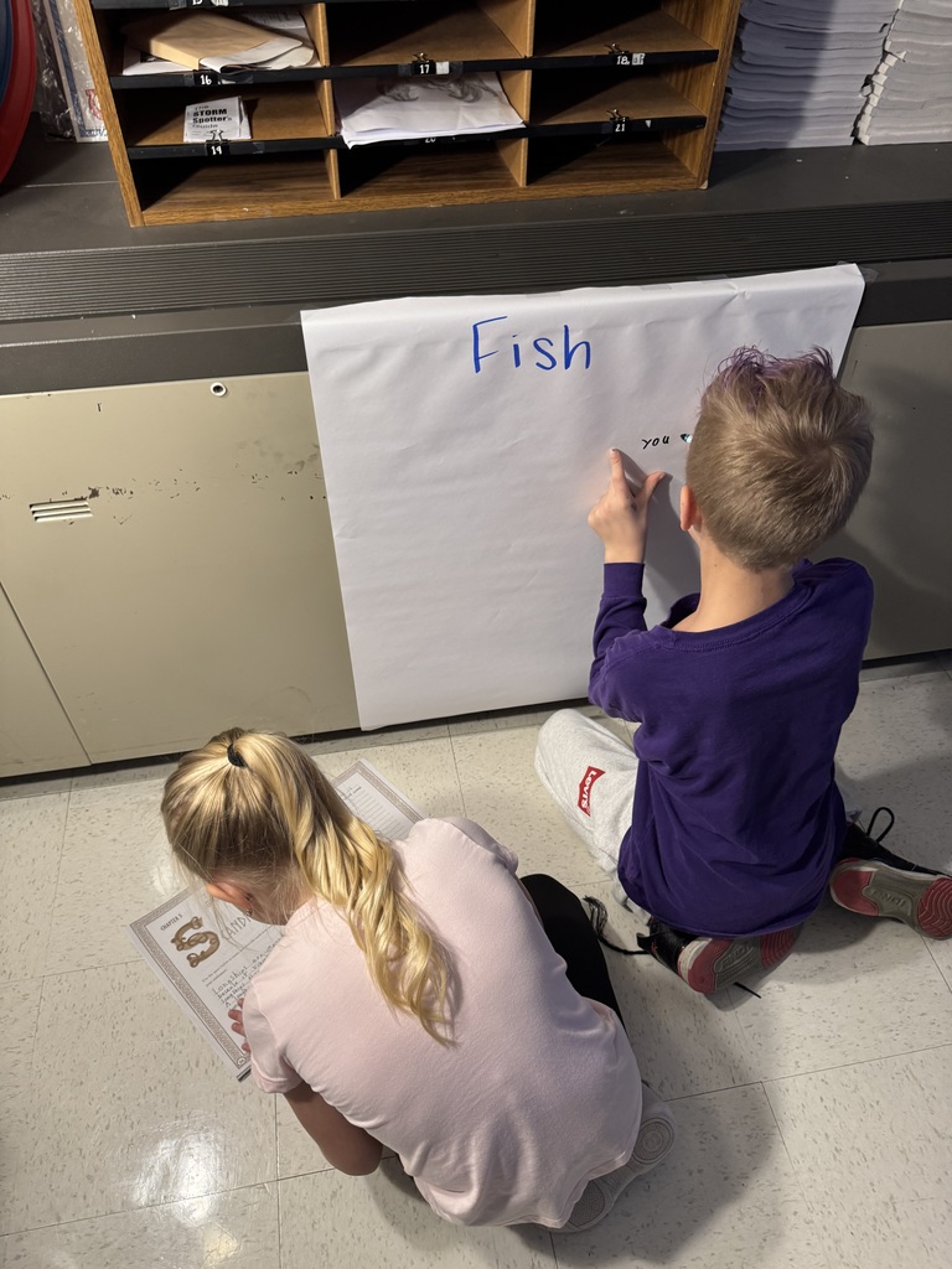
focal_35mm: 24
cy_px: 634
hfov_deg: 56.8
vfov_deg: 71.6
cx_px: 476
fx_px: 880
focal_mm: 6.76
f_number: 1.78
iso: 200
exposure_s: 1/60
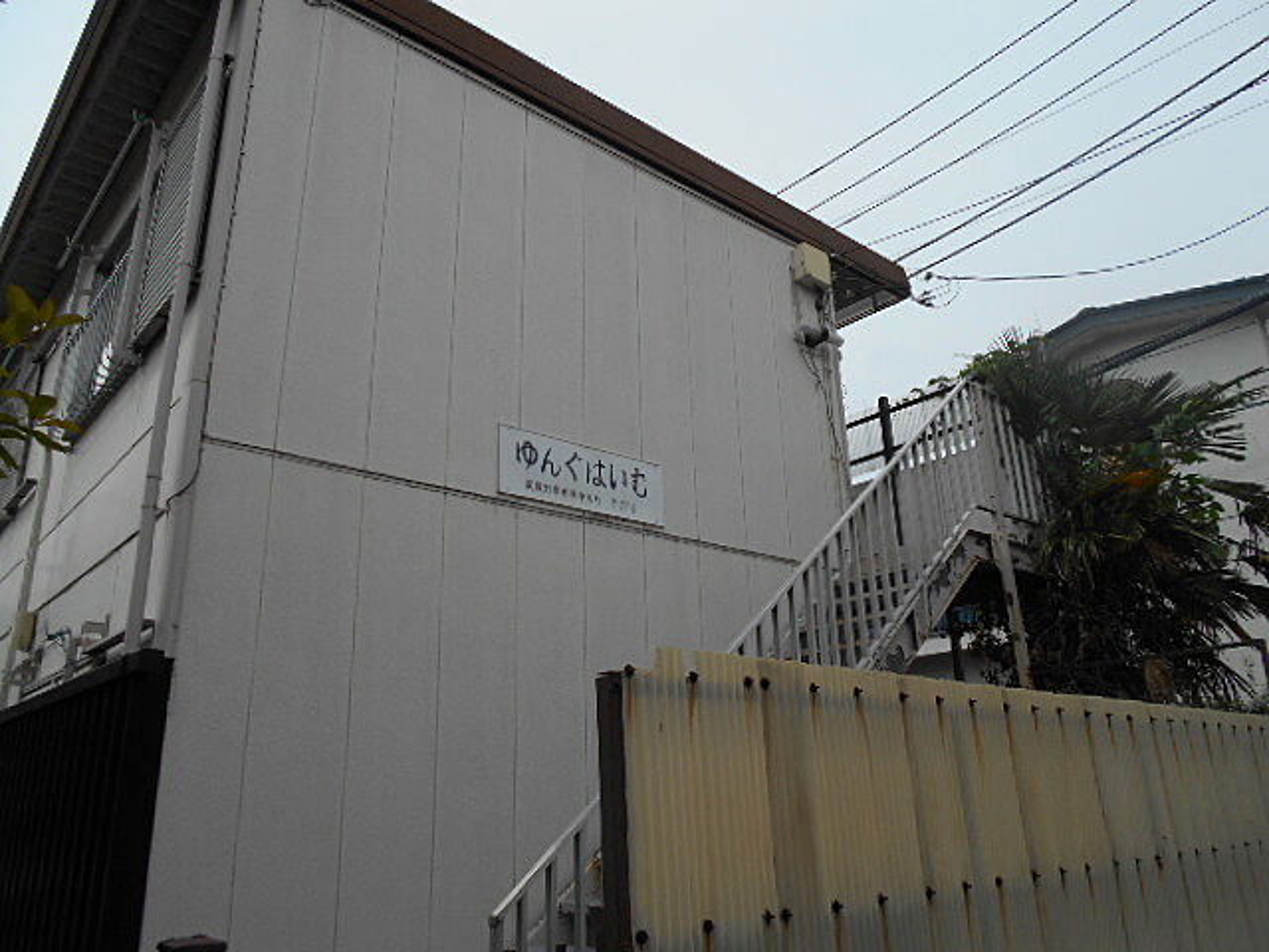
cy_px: 476
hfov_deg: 67.3
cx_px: 634
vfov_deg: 53.1
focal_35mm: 26
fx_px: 953
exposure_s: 1/1250
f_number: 3.2
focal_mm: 4.6
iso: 80
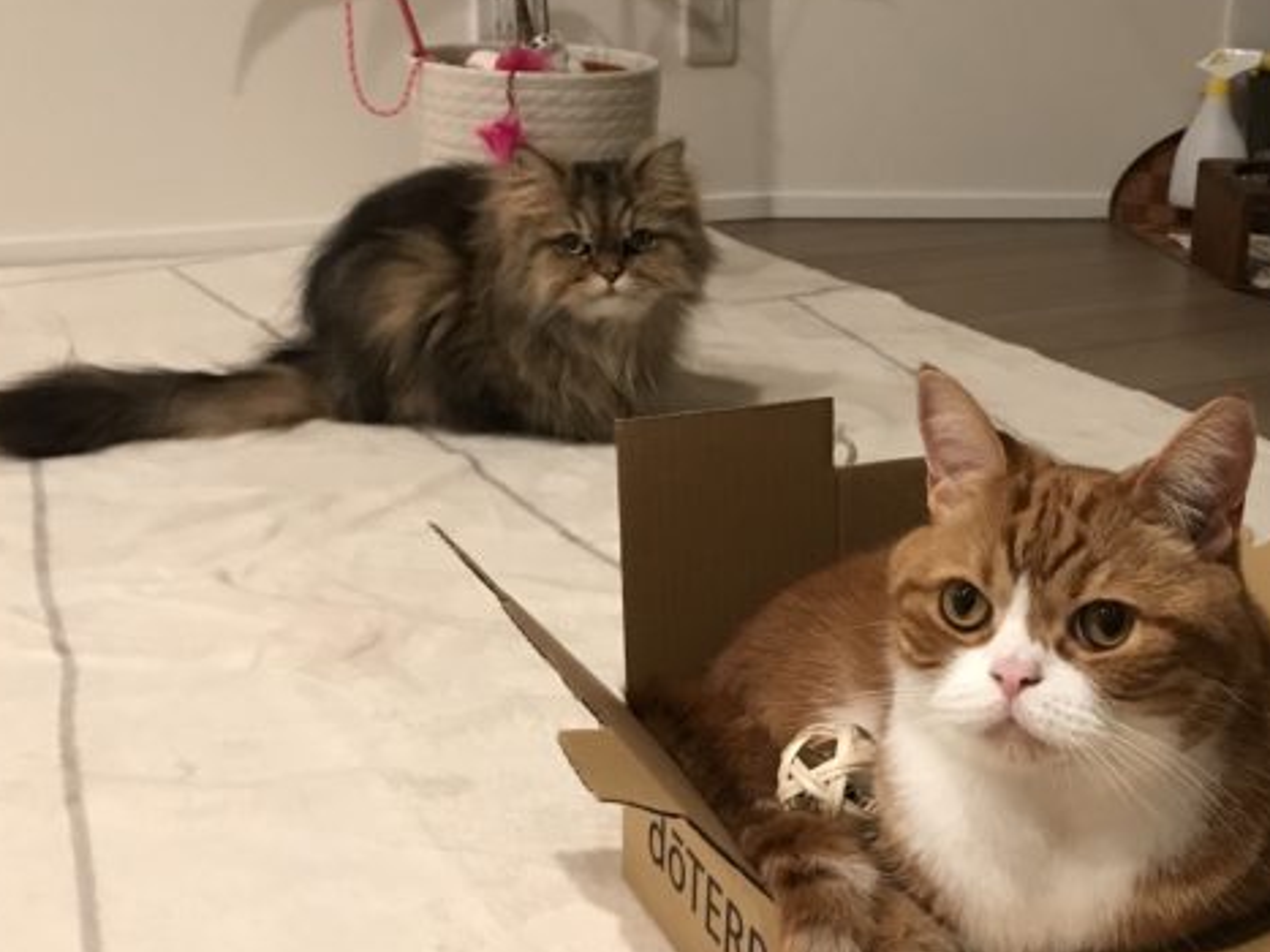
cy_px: 560
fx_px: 1761
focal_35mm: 48
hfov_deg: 38.3
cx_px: 1006
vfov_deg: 30.2
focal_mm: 3.99
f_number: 1.8
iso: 100
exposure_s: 1/15
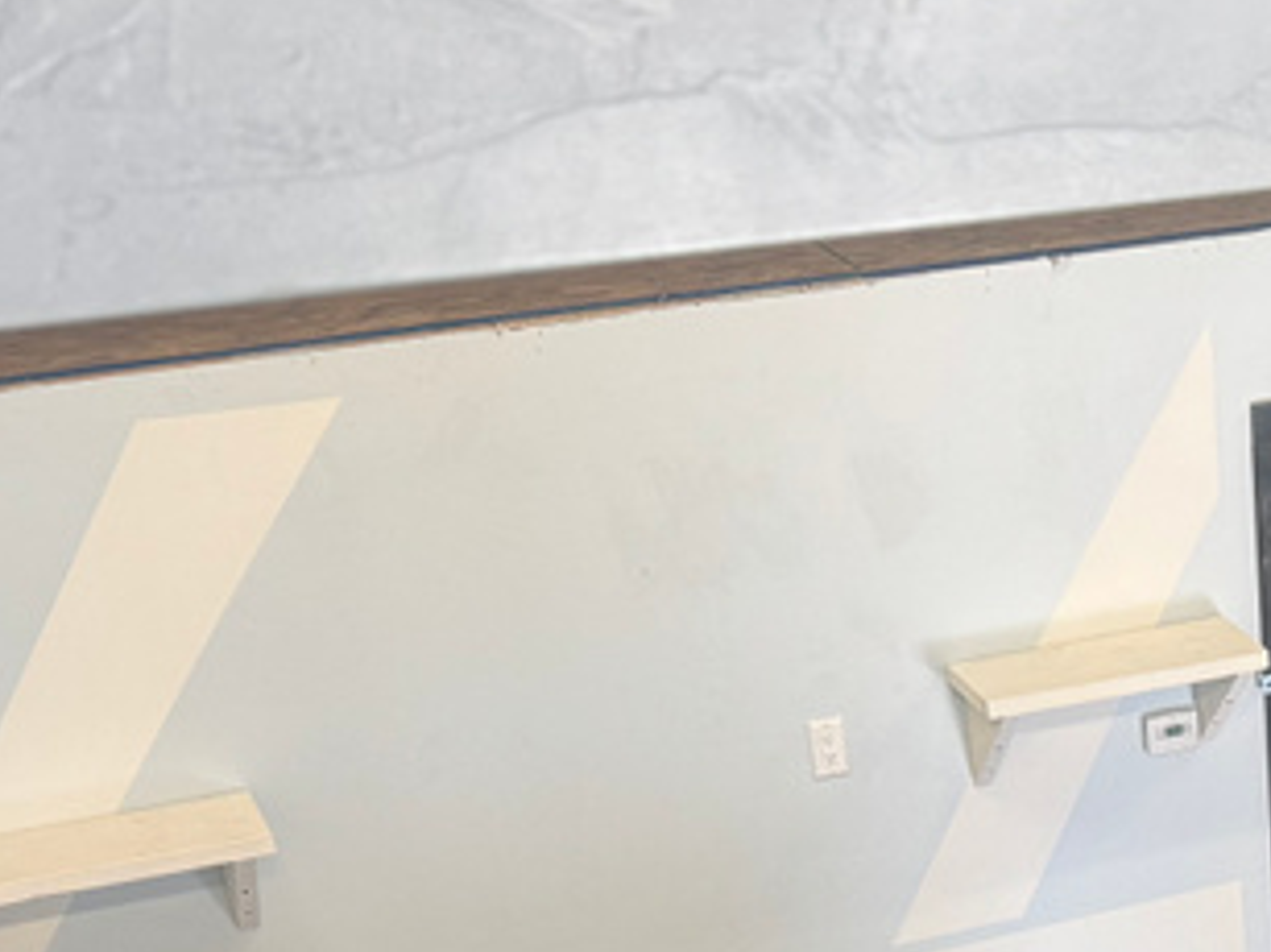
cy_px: 1391
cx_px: 1515
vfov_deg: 16.8
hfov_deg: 22.5
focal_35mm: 80
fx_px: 2936
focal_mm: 6.76
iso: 160
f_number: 1.78
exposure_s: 1/60
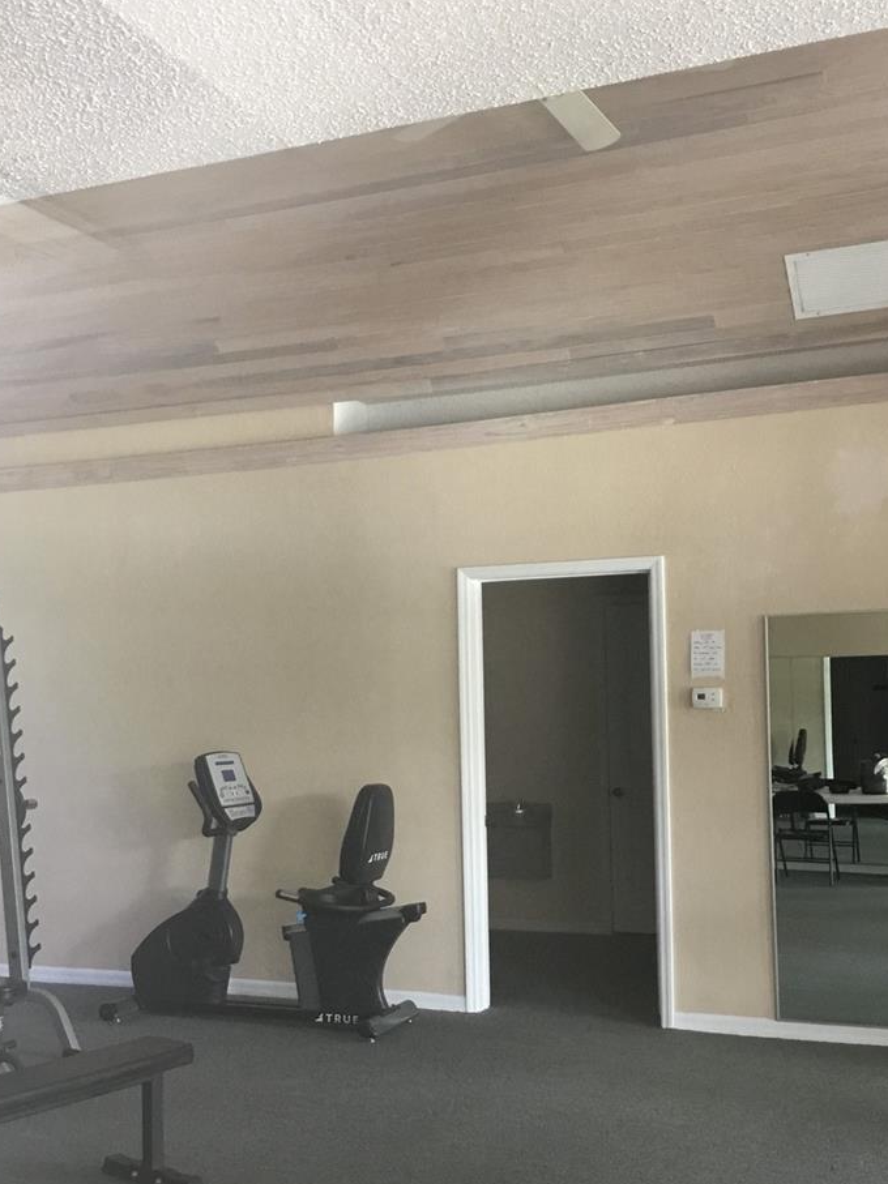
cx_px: 404
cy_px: 671
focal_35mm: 41
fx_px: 1403
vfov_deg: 45.7
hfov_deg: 35.1
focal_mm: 3.3
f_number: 2.4
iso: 100
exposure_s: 1/30
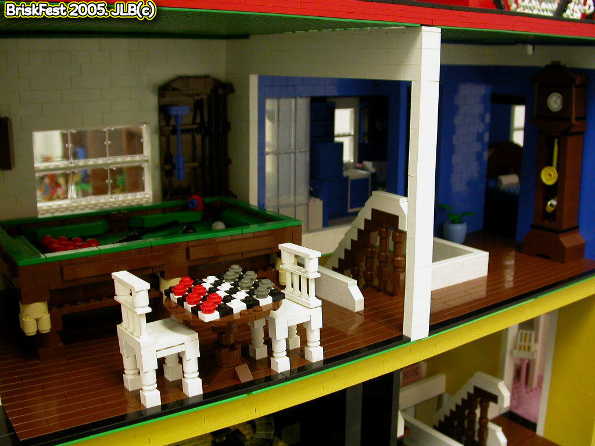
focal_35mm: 38
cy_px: 223
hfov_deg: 49.0
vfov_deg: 37.7
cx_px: 298
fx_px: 653
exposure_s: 1/5.4
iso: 100
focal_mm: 7.85
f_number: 2.6
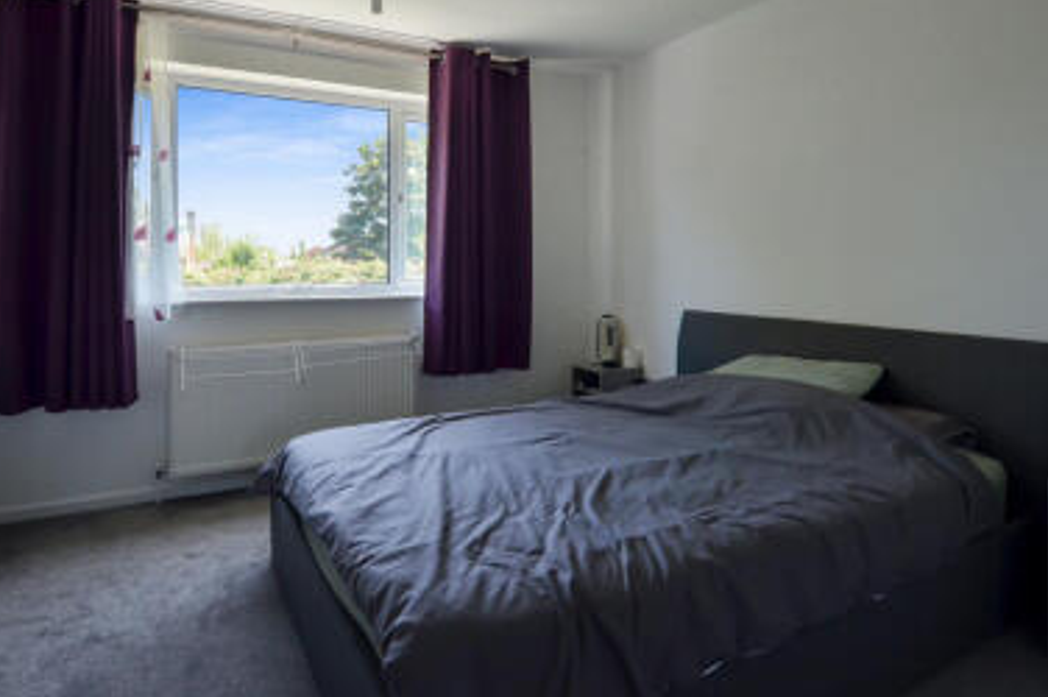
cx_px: 507
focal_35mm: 19
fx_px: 553
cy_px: 319
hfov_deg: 86.9
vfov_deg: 64.4
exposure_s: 1/80
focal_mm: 10
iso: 400
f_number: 7.1
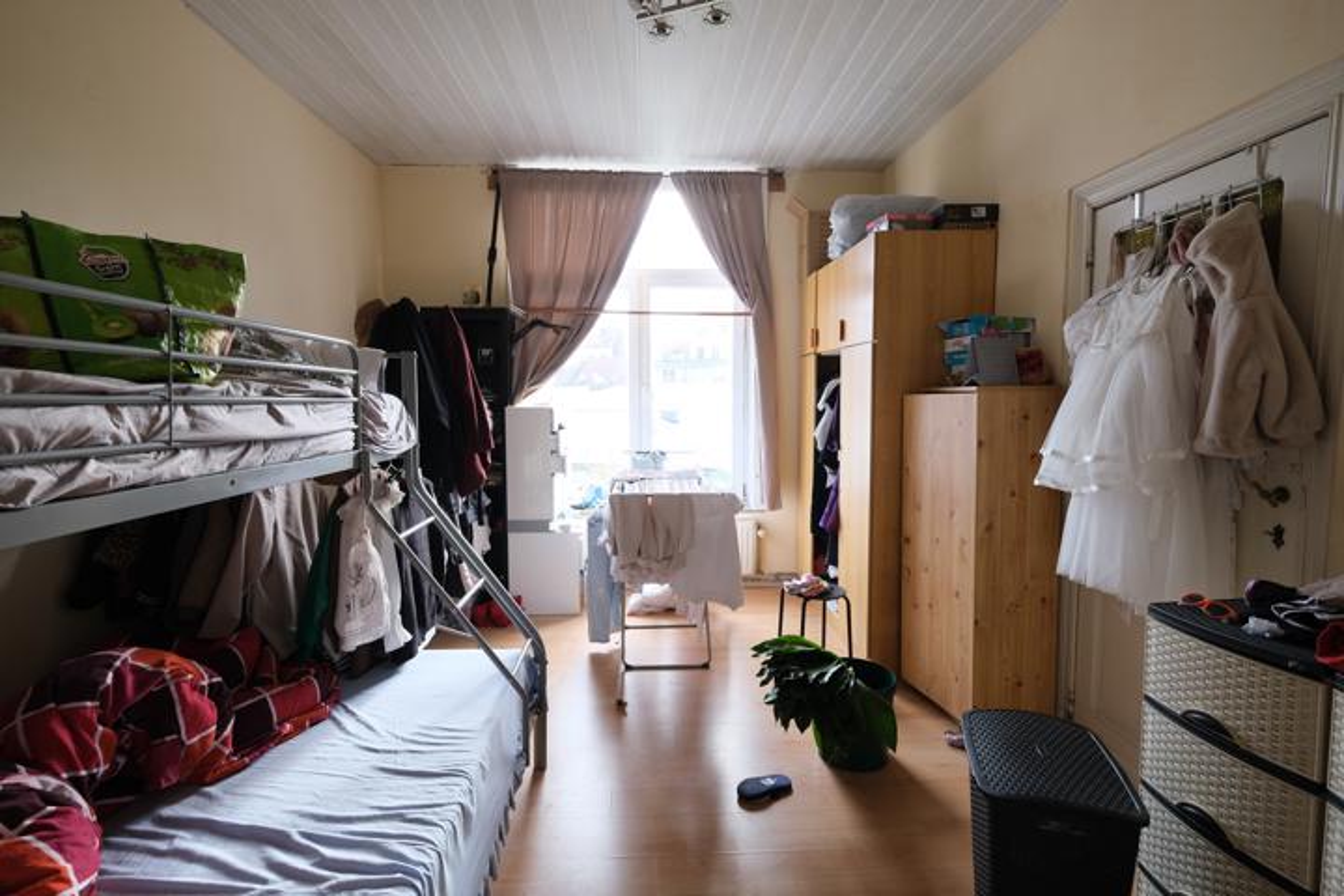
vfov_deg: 73.7
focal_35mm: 16
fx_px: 597
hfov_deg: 96.7
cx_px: 672
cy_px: 448
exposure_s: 1/30
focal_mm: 10.5
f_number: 4
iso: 320
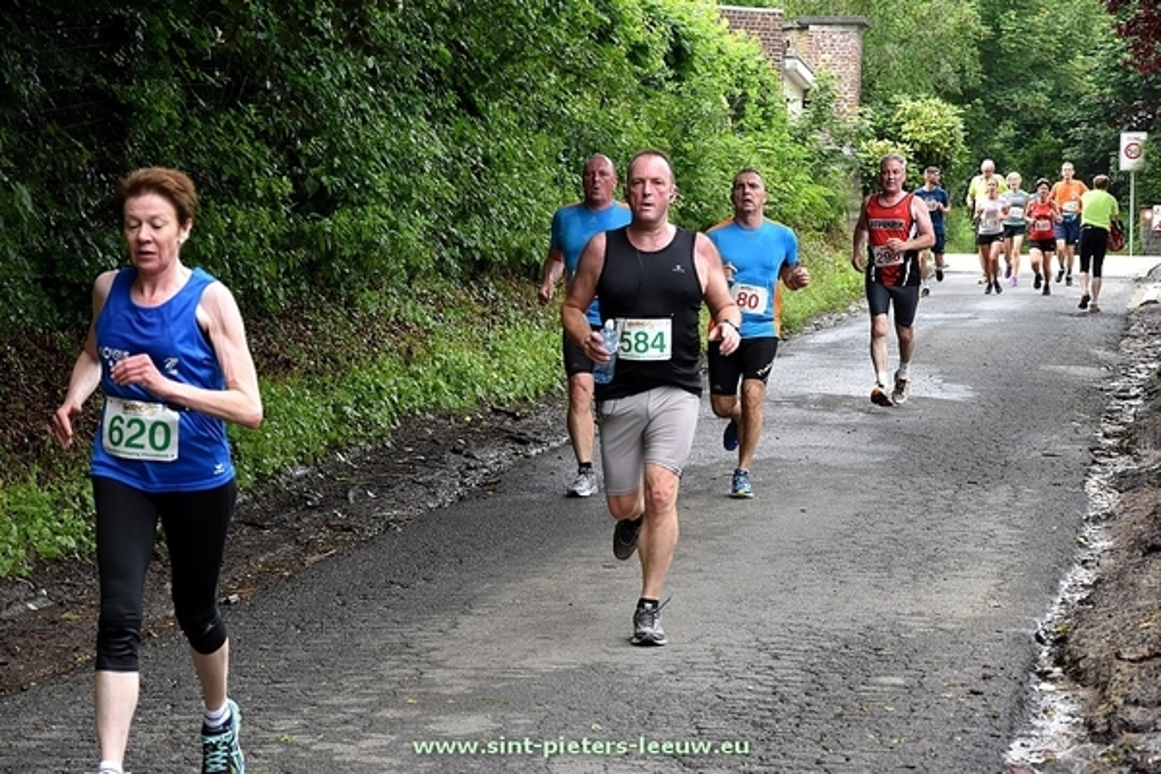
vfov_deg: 11.4
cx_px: 580
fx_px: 3870
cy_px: 387
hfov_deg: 17.1
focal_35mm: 120
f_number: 5.3
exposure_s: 1/500
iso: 1000
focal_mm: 80
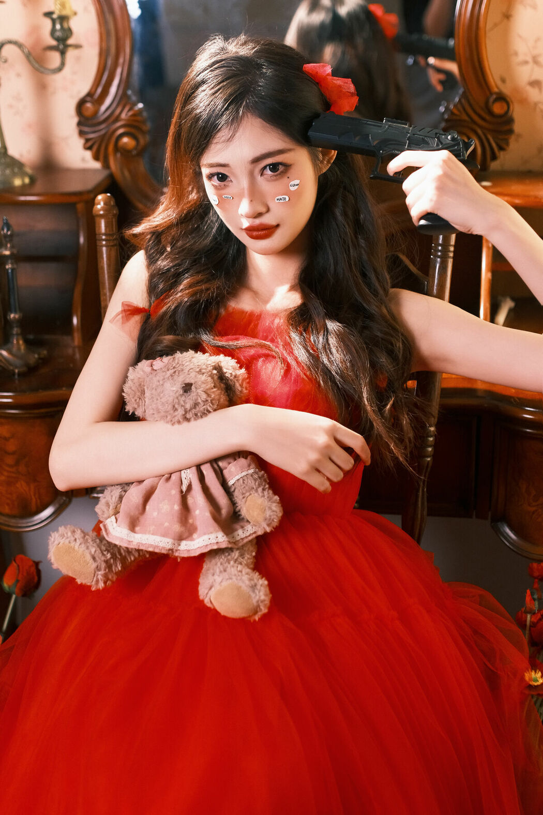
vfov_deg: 37.5
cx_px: 272
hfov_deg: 25.5
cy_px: 408
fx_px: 1199
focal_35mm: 53
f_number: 2.2
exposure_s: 1/80
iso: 1600
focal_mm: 35
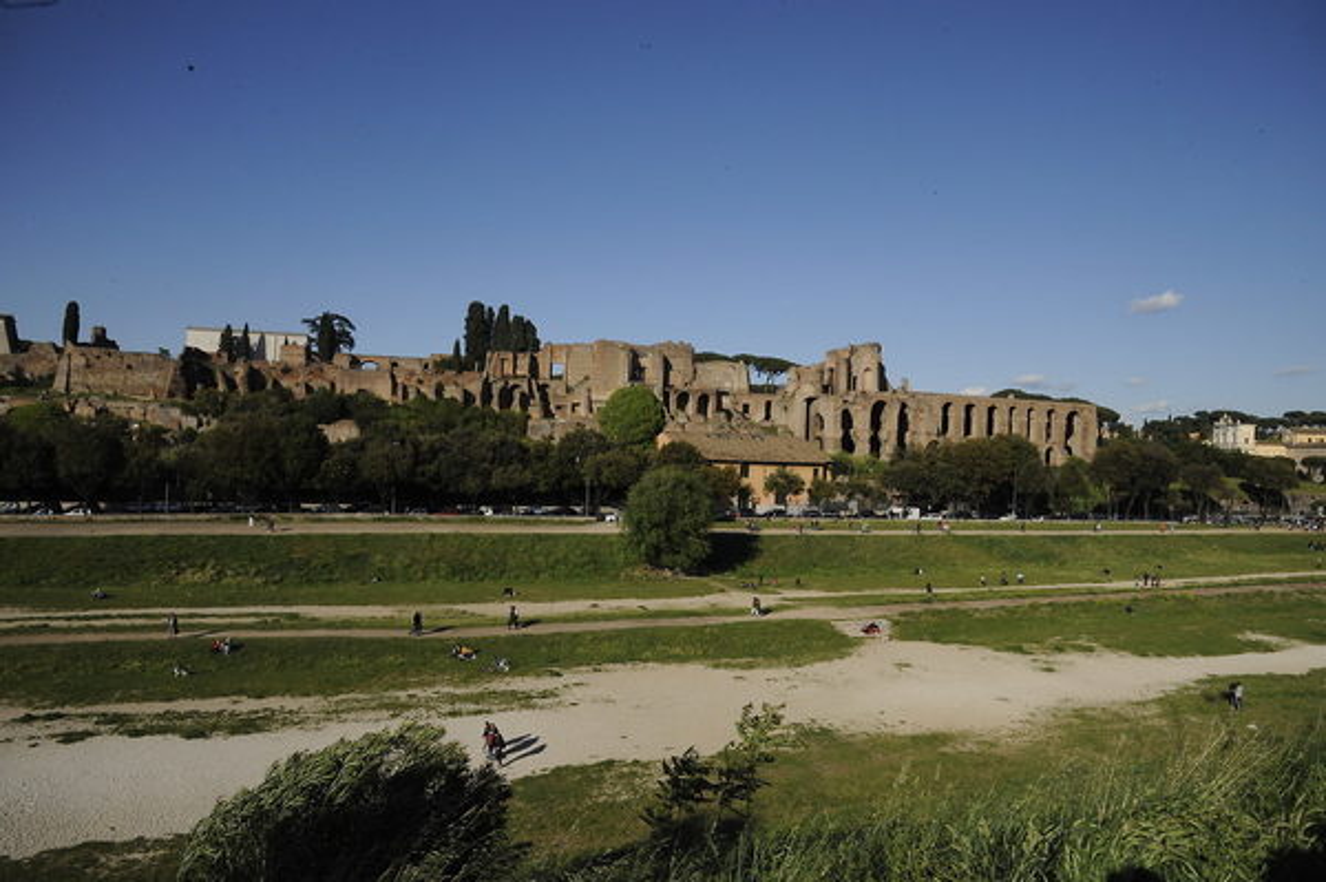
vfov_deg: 53.1
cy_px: 441
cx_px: 663
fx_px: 883
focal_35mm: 24
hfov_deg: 73.8
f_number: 22
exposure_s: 1/640
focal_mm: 24
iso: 1600
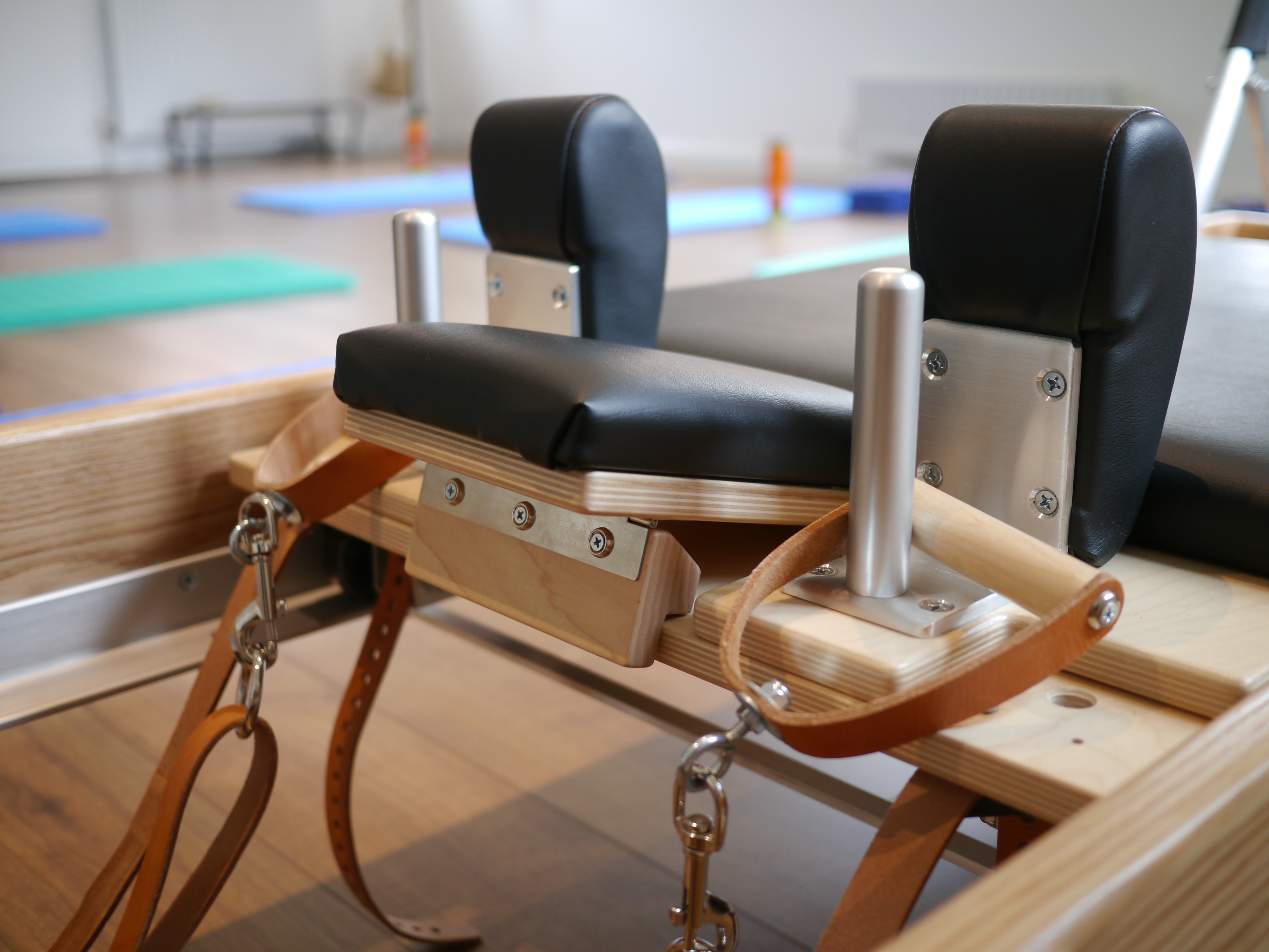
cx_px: 634
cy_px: 476
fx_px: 1467
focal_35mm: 40
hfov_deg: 46.8
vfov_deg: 36.0
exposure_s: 1/60
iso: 320
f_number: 1.7
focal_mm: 20
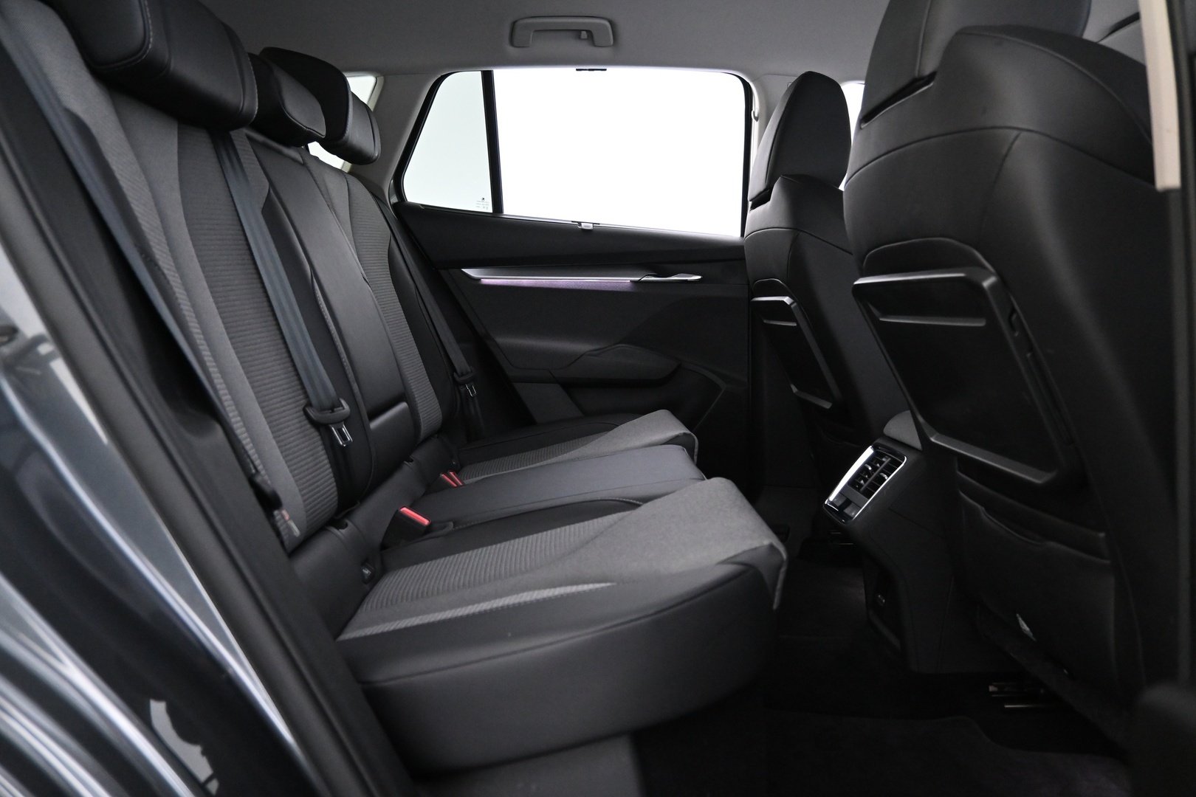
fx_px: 847
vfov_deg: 50.4
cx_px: 598
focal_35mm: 26
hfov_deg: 70.4
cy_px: 398
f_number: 3.5
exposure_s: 1/25
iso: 3200
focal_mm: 17
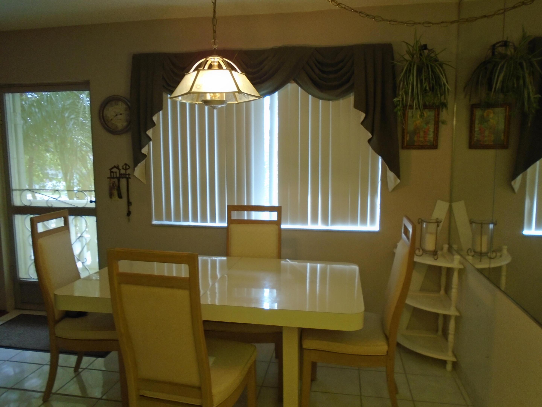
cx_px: 271
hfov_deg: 67.3
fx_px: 407
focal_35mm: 26
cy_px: 204
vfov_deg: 53.1
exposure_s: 1/30
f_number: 3.2
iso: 160
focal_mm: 4.6
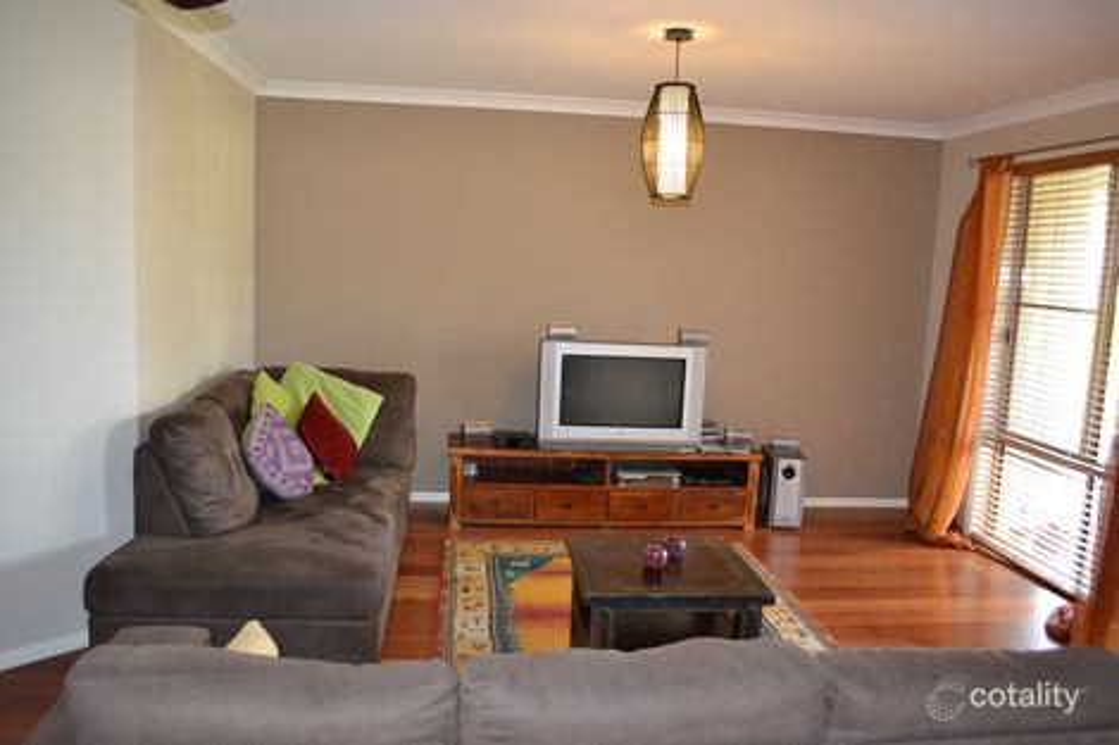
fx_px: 839
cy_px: 372
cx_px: 560
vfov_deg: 47.9
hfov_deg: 67.4
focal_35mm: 27
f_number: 3.5
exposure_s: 1/60
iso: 1600
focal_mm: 18
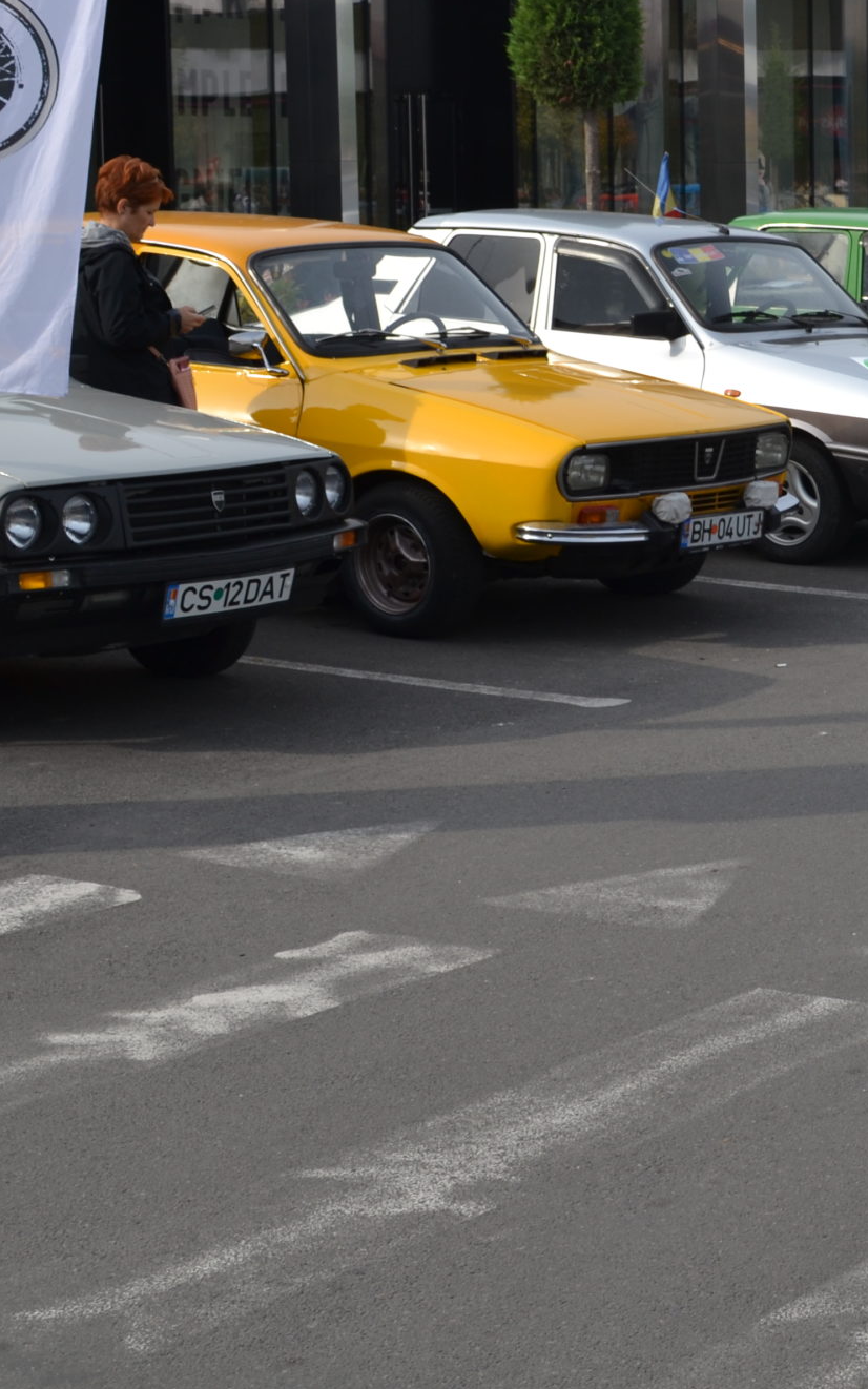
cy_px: 499
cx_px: 873
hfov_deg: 16.6
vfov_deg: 26.7
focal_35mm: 77
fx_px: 2915
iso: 100
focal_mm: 26
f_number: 7.1
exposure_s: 1/200
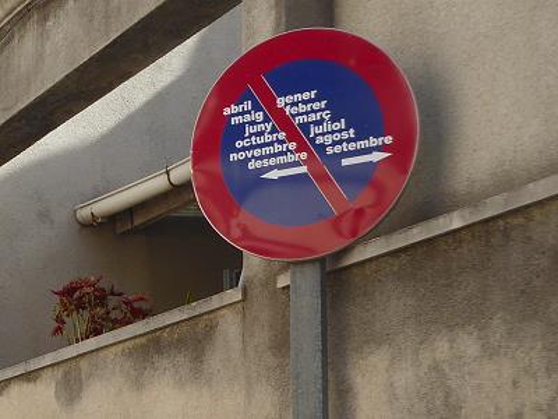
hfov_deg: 47.9
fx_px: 629
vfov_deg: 36.8
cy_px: 210
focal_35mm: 39
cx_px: 279
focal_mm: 6.7
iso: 100
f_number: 3.7
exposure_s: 1/500
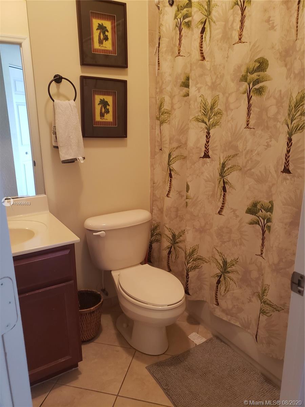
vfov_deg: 67.3
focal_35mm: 26
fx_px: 305
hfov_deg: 53.1
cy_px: 204
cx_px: 152
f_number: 1.5
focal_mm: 4.3
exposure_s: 1/17
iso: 250
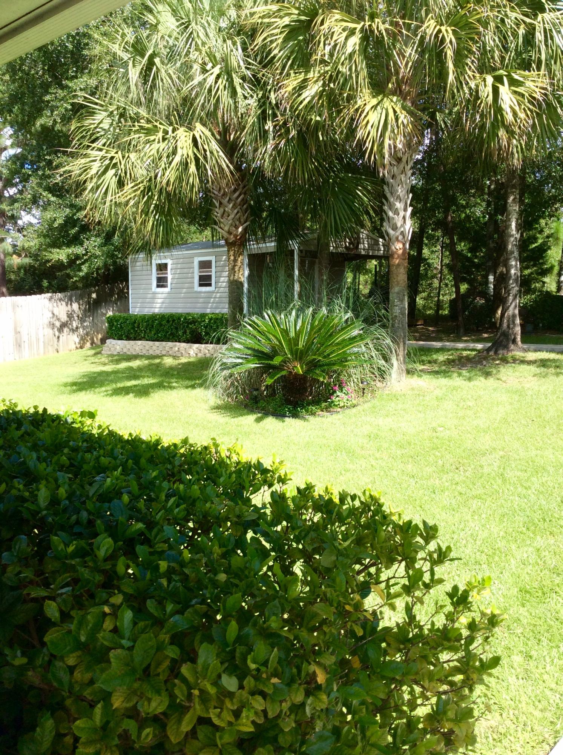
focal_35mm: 32
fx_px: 696
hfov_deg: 44.0
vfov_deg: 56.9
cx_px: 282
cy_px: 378
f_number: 2.4
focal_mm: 3.3
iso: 32
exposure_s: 1/497
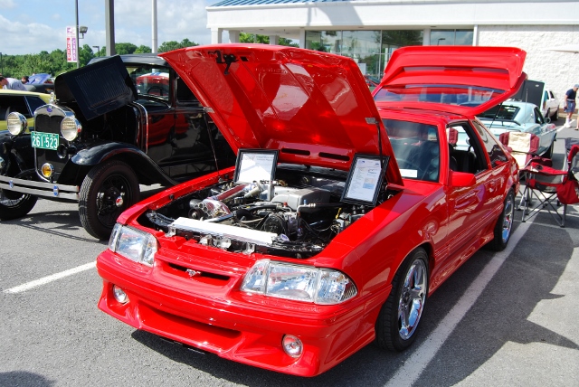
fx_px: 580
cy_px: 194
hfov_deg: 53.1
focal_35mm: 36
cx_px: 290
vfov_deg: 36.9
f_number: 7.1
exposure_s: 1/200
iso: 100
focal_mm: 24
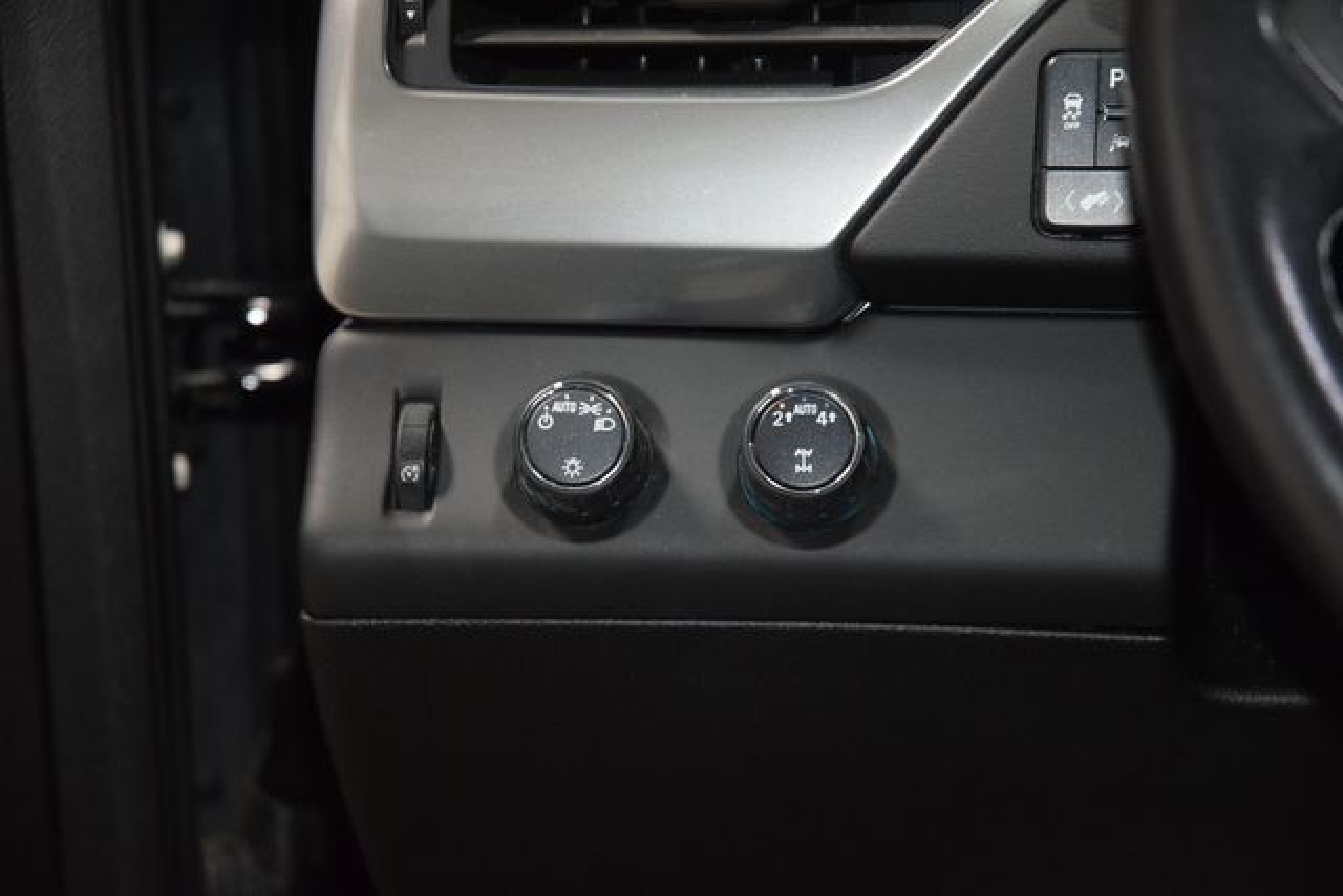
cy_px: 448
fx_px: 3918
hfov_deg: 19.5
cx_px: 672
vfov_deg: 13.0
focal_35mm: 105
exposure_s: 1/60
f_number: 4.5
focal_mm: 70
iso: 2200
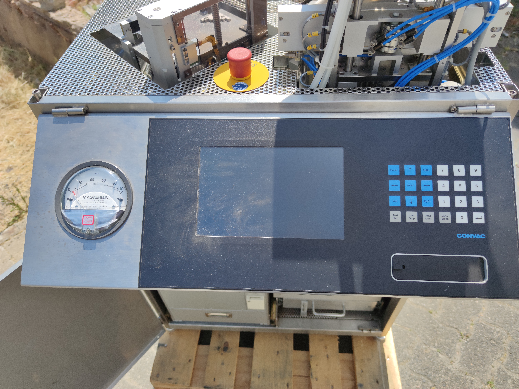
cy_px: 194
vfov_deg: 56.8
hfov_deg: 71.6
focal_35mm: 24
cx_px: 260
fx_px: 360
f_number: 1.69
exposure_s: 1/2126
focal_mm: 6.74
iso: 101
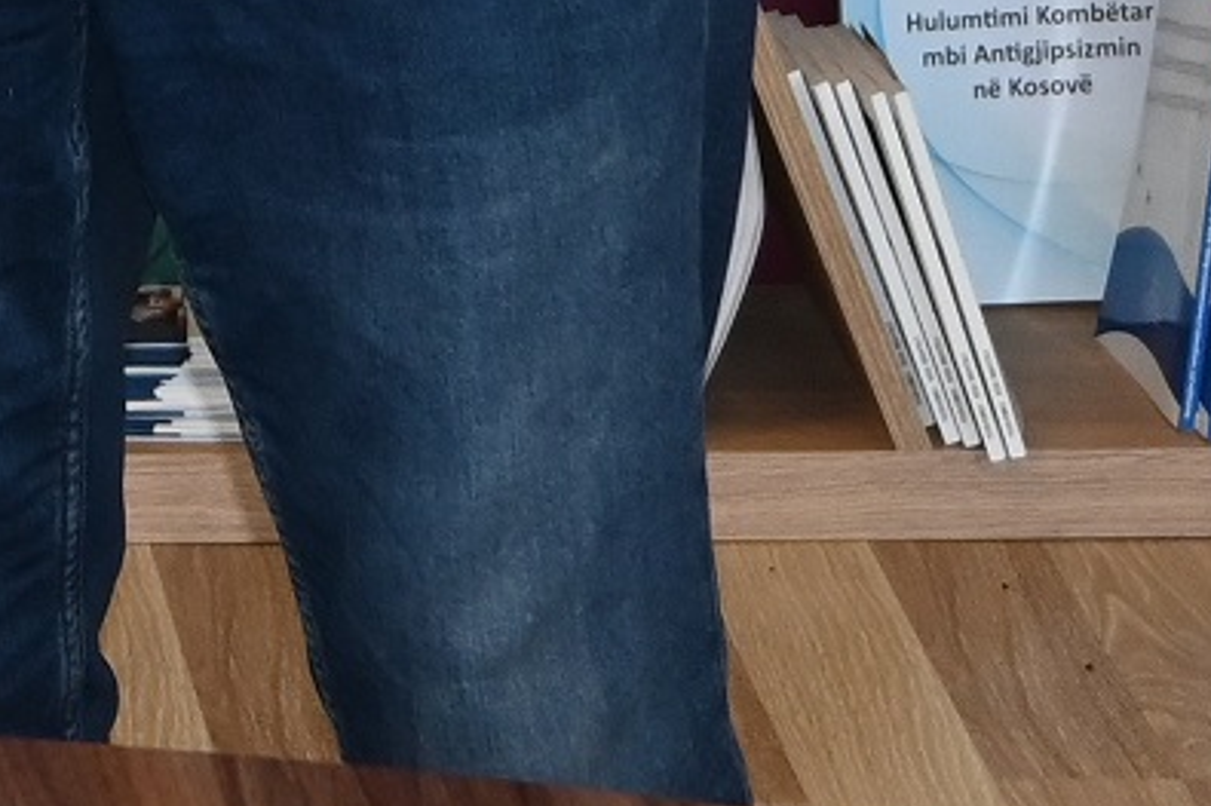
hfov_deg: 7.3
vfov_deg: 4.8
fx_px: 9246
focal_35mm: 275
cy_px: -1557
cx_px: -816
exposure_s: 1/80
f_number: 3.8
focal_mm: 26
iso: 400
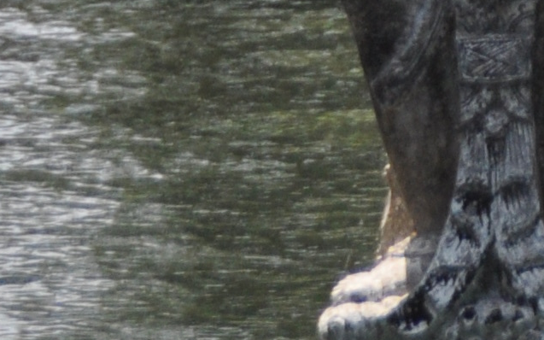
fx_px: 30494
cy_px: -1100
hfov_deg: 1.0
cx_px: 295
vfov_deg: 0.6
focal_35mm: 2057
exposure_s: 1/1000
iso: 450
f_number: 5.6
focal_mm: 200
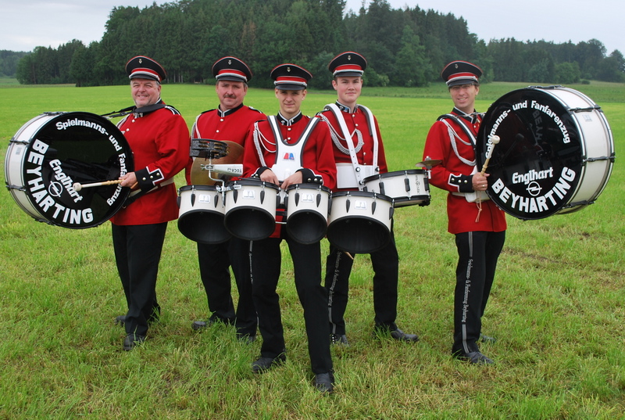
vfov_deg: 32.0
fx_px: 731
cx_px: 312
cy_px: 210
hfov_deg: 46.3
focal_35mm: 42
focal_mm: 28
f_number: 6.3
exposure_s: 1/160
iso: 100
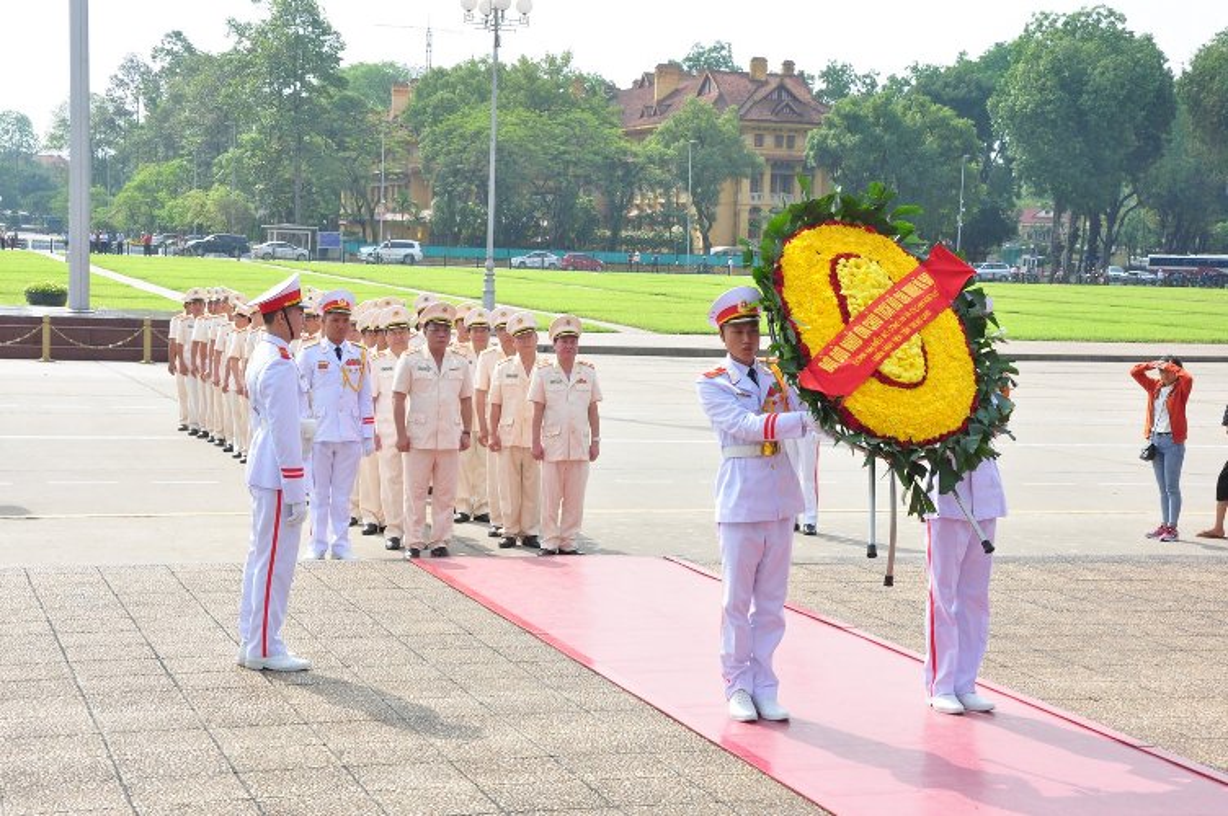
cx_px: 614
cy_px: 408
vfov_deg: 21.5
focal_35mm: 63
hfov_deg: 31.9
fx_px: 2147
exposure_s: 1/125
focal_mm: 42
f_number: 11
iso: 200
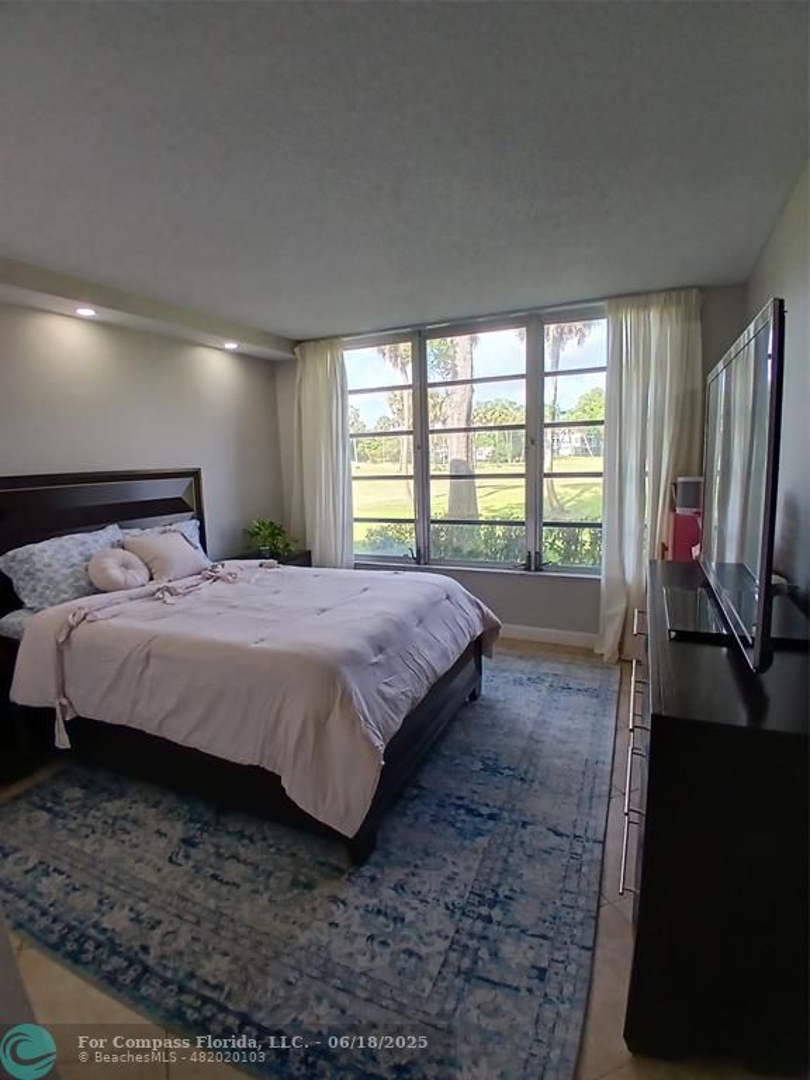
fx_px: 530
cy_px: 540
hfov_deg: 74.7
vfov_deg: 91.0
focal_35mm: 17
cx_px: 405
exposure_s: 1/120
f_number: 2.2
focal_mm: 1.4
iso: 80
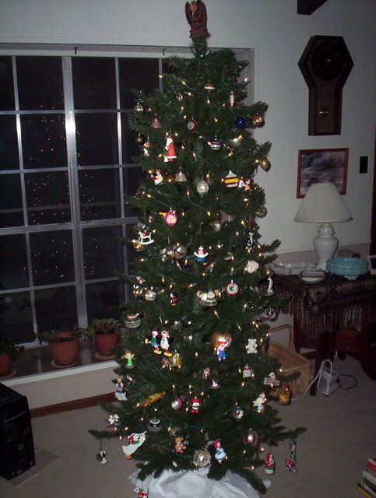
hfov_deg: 37.9
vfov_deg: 48.9
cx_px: 188
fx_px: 548
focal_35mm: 38
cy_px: 249
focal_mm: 4.99
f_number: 4.5
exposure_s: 1/60
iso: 140
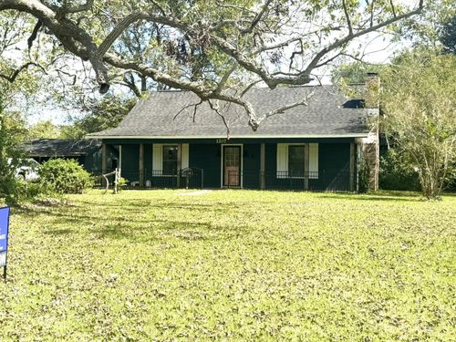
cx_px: 228
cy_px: 171
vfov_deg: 31.5
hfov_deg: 41.2
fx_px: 606
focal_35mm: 46
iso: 80
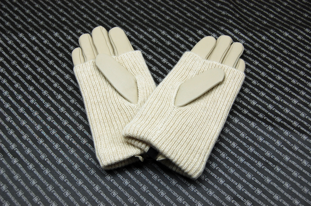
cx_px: 156
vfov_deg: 31.8
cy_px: 103
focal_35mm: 42
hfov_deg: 46.4
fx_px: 363
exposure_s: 1/125
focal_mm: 28
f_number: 5.6
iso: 250
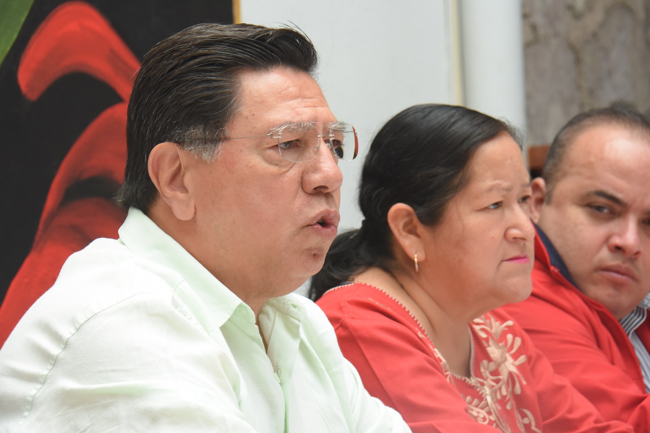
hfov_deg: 9.5
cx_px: 325
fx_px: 3927
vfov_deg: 6.3
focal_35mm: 218
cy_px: 216
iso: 800
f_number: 10
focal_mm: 145
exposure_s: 1/160
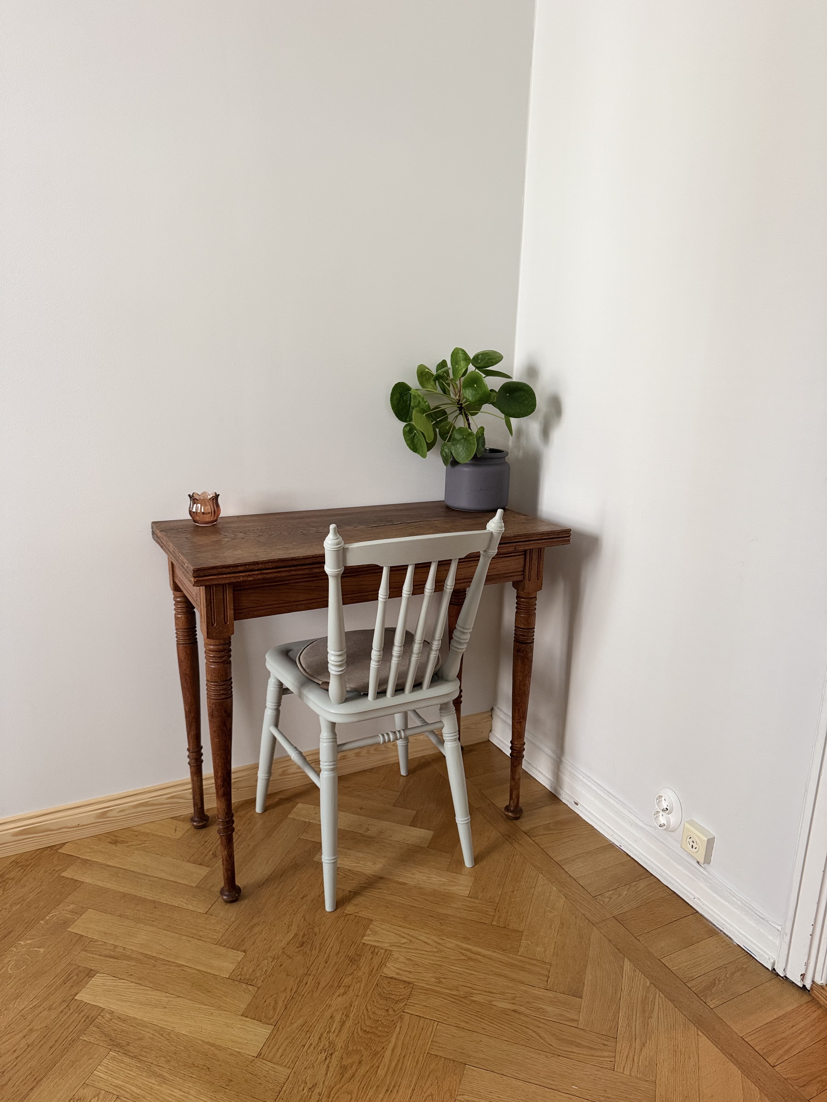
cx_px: 414
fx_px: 765
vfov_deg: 71.6
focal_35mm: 24
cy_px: 551
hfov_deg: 56.8
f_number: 1.78
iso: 250
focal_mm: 6.76
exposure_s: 1/50
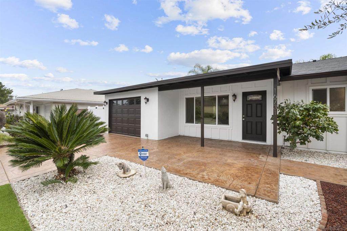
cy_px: 116
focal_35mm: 15
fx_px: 144
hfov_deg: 100.4
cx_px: 174
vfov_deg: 77.2
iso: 100
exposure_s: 1/100
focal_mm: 15
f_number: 8
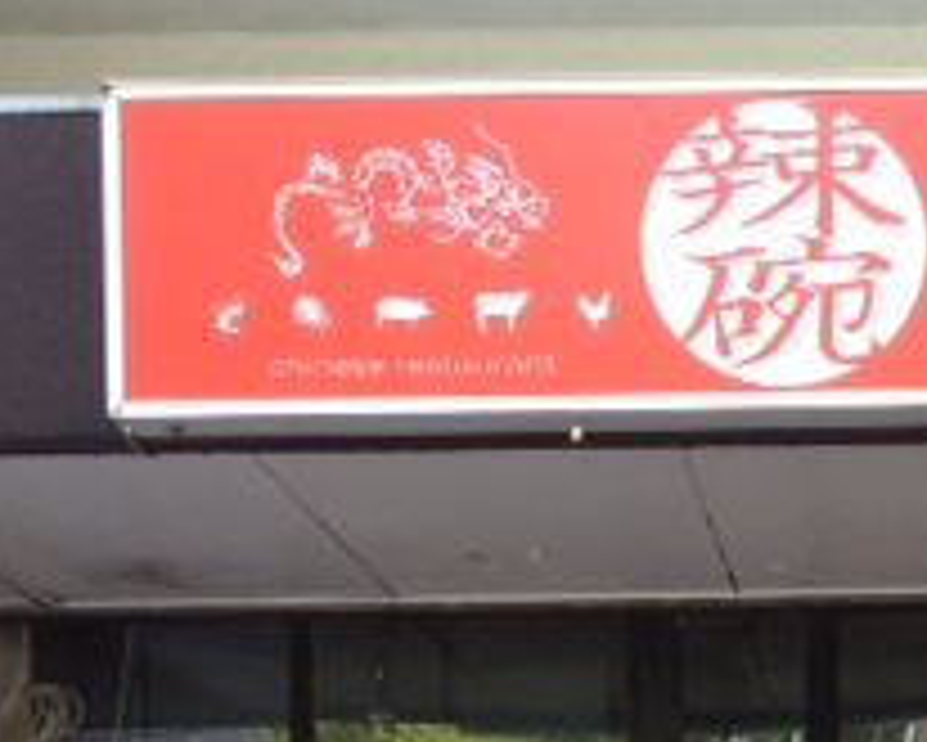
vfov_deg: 14.0
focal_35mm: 106
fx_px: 2910
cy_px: 967
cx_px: 994
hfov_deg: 17.5
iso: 50
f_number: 2.4
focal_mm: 4.28
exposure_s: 1/120
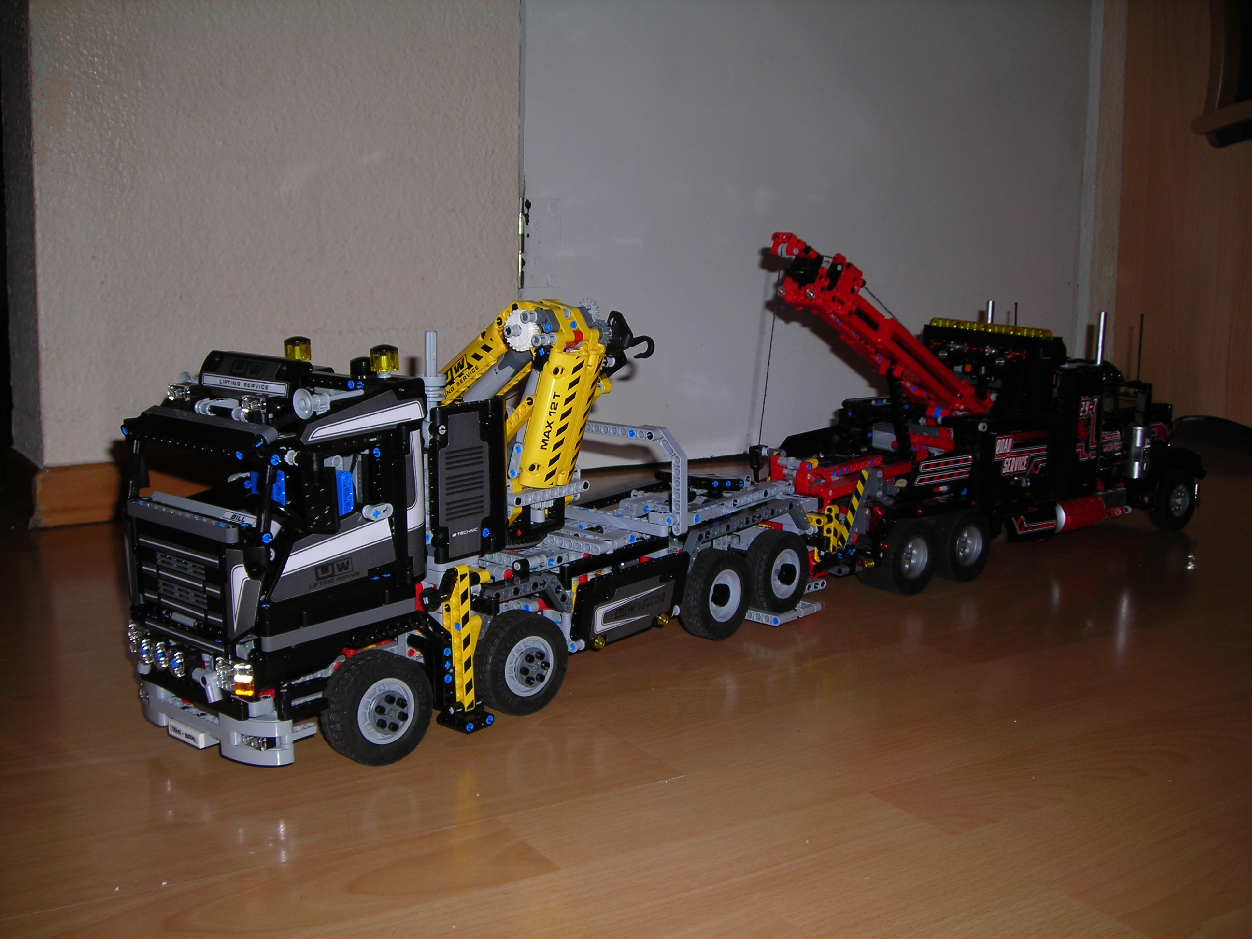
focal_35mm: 38
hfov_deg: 49.0
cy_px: 470
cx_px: 626
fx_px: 1374
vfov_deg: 37.7
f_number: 3.2
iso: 50
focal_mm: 6.3
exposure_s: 1/60.1
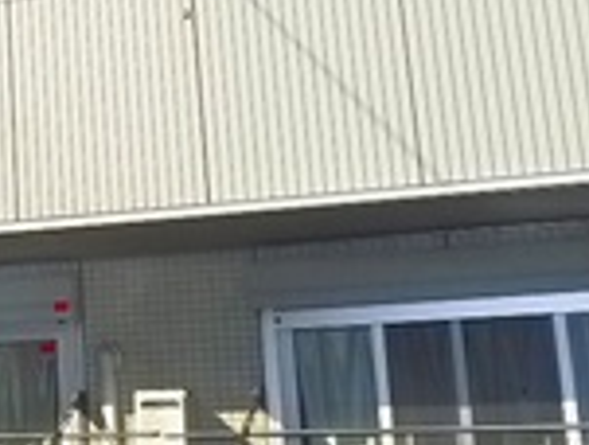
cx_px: -328
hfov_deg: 16.0
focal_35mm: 111
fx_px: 1893
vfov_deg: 13.3
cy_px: 64
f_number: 4.5
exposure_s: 1/1000
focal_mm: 5.1
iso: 400
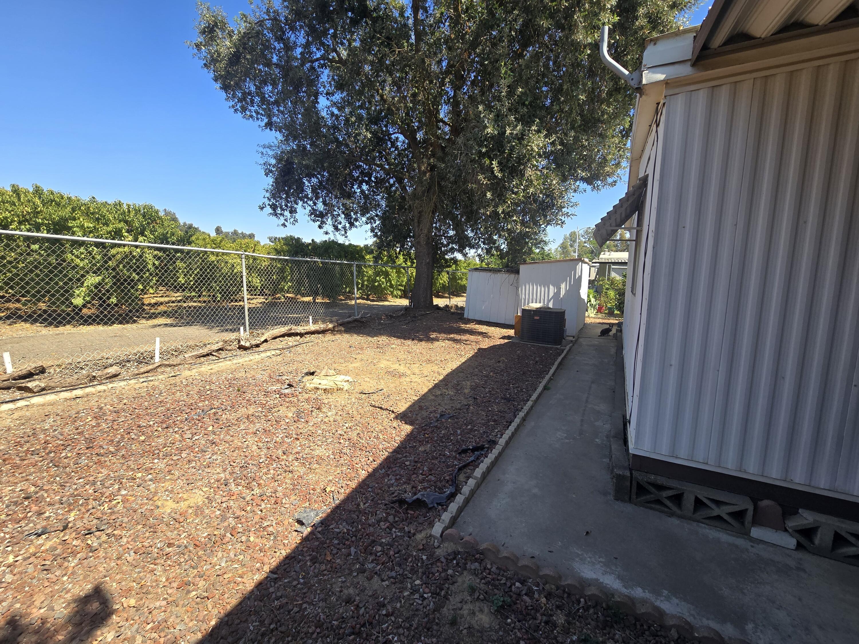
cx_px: 430
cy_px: 322
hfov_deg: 106.2
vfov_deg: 89.9
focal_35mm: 13
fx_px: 323
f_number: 2.2
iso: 50
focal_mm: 2.2
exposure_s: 1/832
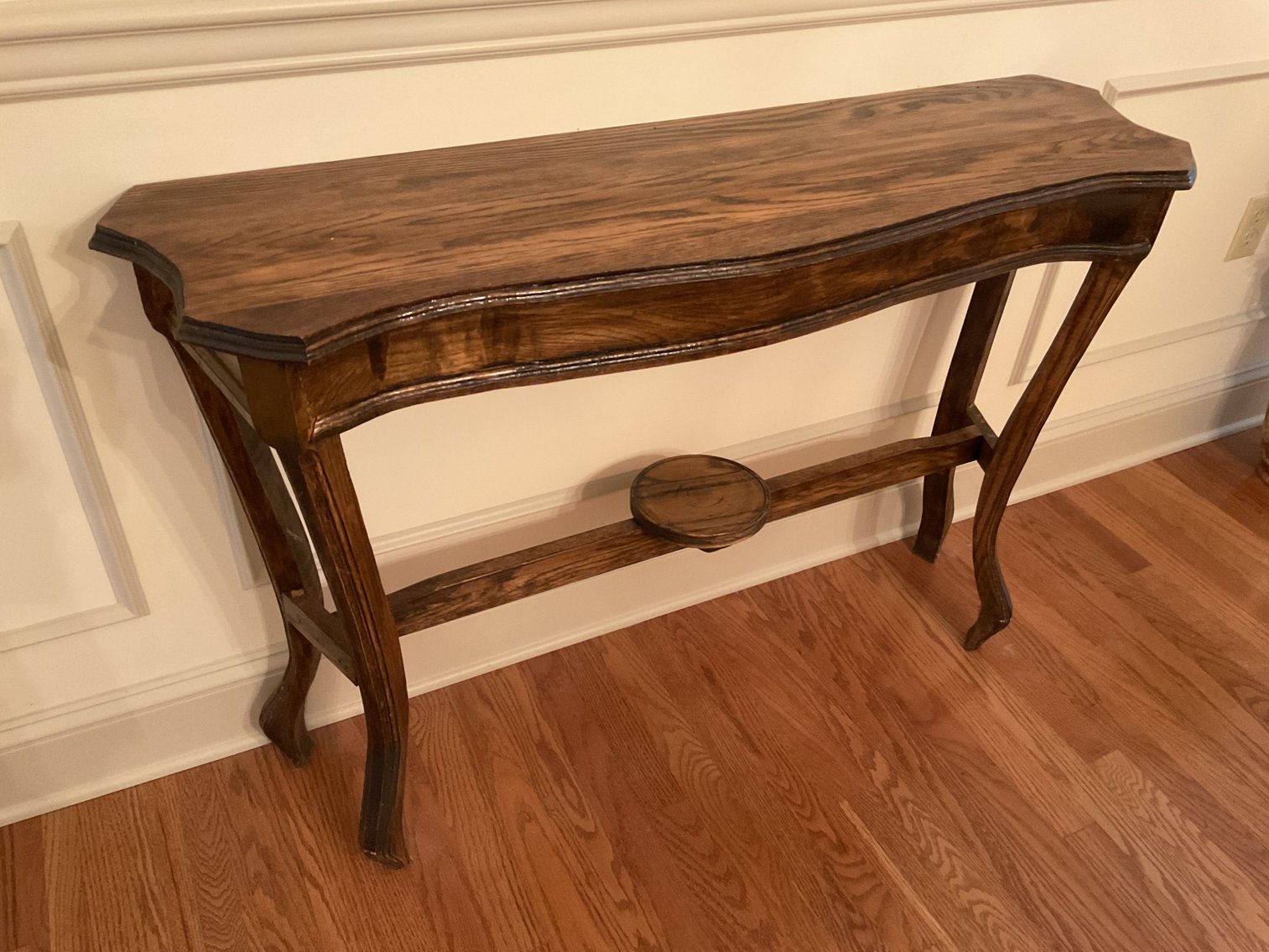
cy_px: 476
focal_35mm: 29
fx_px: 1063
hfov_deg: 61.7
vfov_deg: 48.2
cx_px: 634
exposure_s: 1/40
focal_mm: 3
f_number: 1.8
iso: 250
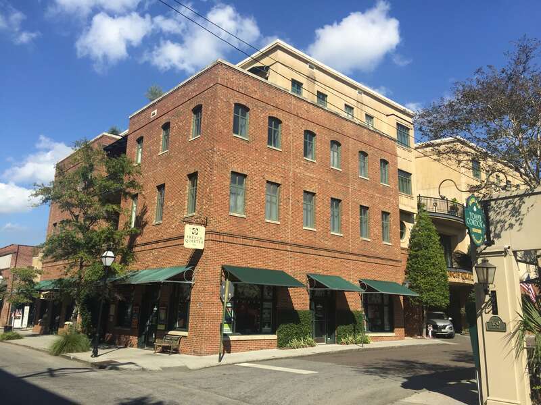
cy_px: 202
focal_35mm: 29
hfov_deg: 61.7
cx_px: 270
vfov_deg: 48.2
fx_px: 453
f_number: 2.2
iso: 32
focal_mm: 4.15
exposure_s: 1/2198
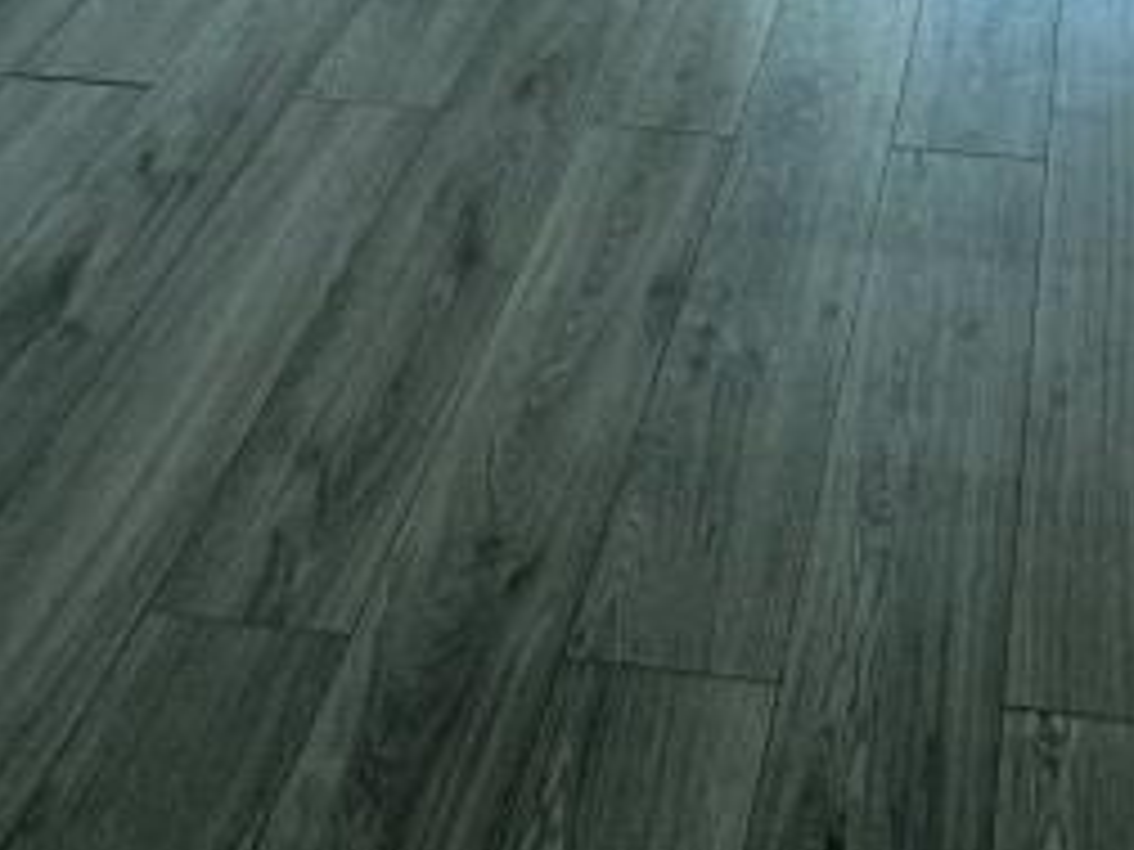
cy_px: -841
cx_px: 927
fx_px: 1867
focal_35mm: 57
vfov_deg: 17.9
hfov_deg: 32.7
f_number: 2.2
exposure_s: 1/221
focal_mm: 2.22
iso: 40
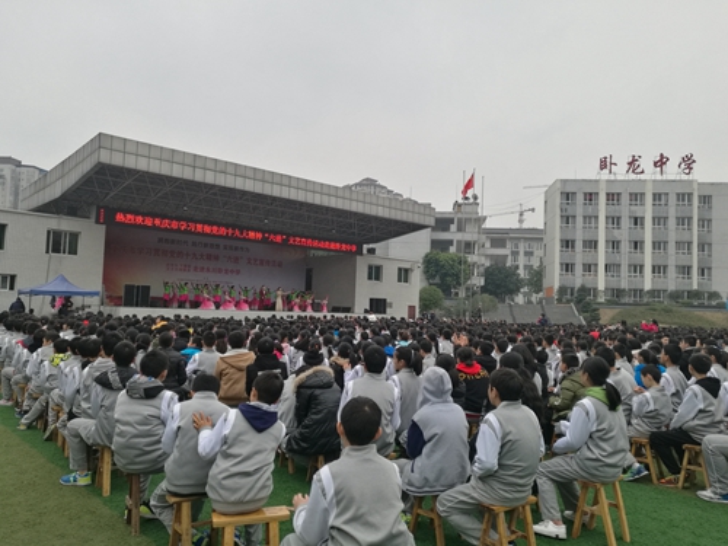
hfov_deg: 65.3
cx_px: 364
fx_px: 568
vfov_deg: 51.4
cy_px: 273
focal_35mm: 27
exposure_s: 1/229
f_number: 2
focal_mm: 4.04
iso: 50
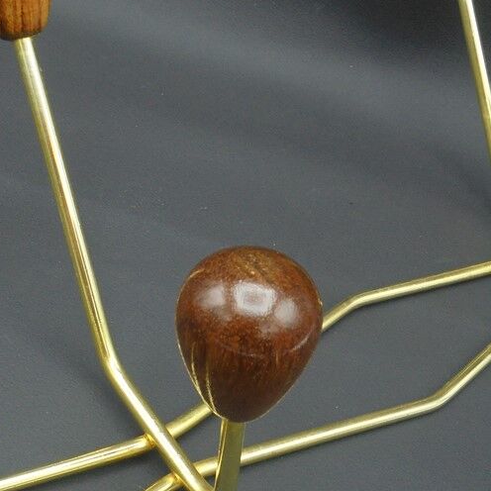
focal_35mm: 61
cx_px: 160
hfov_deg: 28.0
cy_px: 224
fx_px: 979
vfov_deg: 28.1
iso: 250
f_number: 4.2
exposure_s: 1/30
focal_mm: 6.9
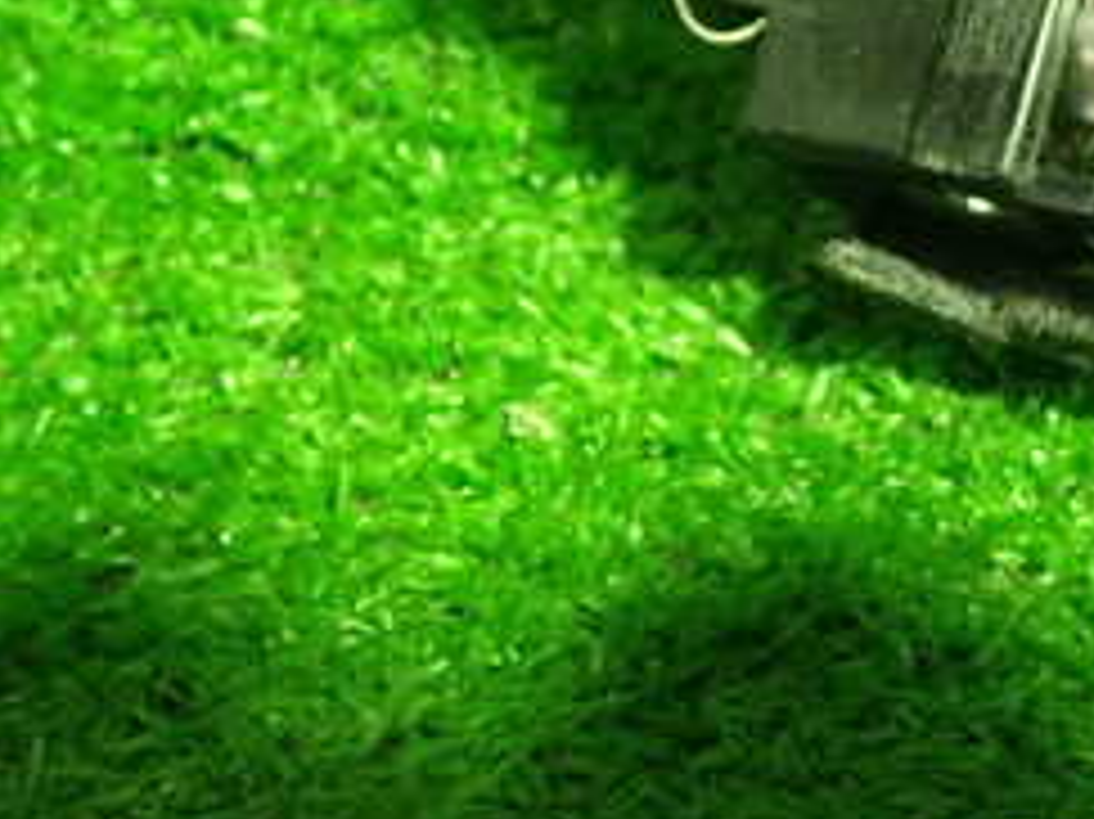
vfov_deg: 19.5
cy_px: 58
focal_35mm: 74
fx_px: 2338
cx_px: 1346
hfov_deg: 23.8
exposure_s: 1/30
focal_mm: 5.4
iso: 640
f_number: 2.3
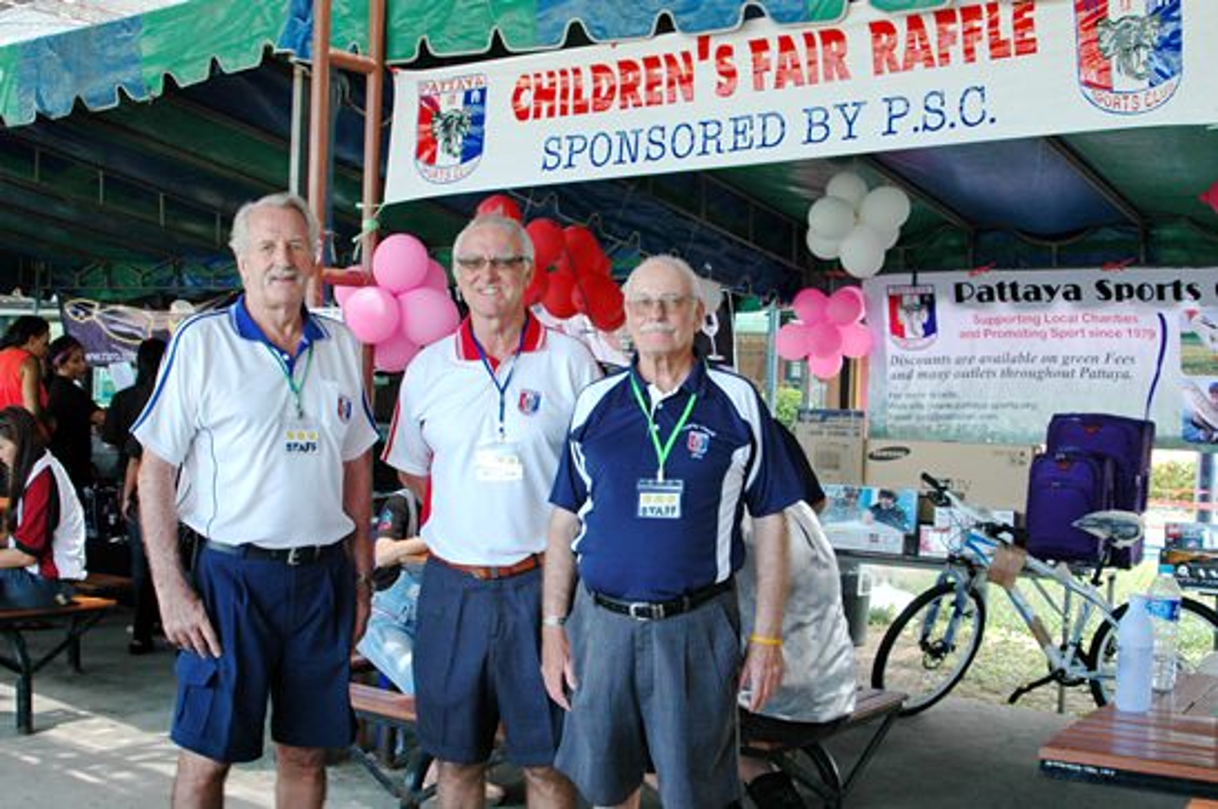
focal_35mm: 42
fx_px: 1419
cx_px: 609
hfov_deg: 46.4
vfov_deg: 31.8
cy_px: 404
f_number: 5
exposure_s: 1/60
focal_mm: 28
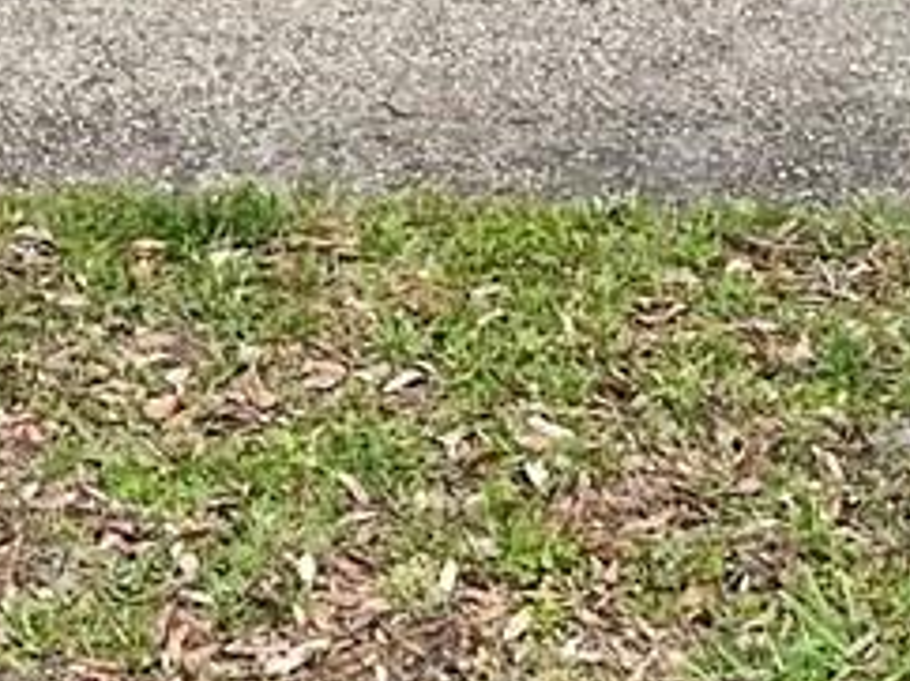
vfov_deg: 7.9
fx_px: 4176
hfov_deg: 12.3
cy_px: -1460
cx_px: 60
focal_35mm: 159
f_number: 1.78
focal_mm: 6.86
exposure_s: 1/1083
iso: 80
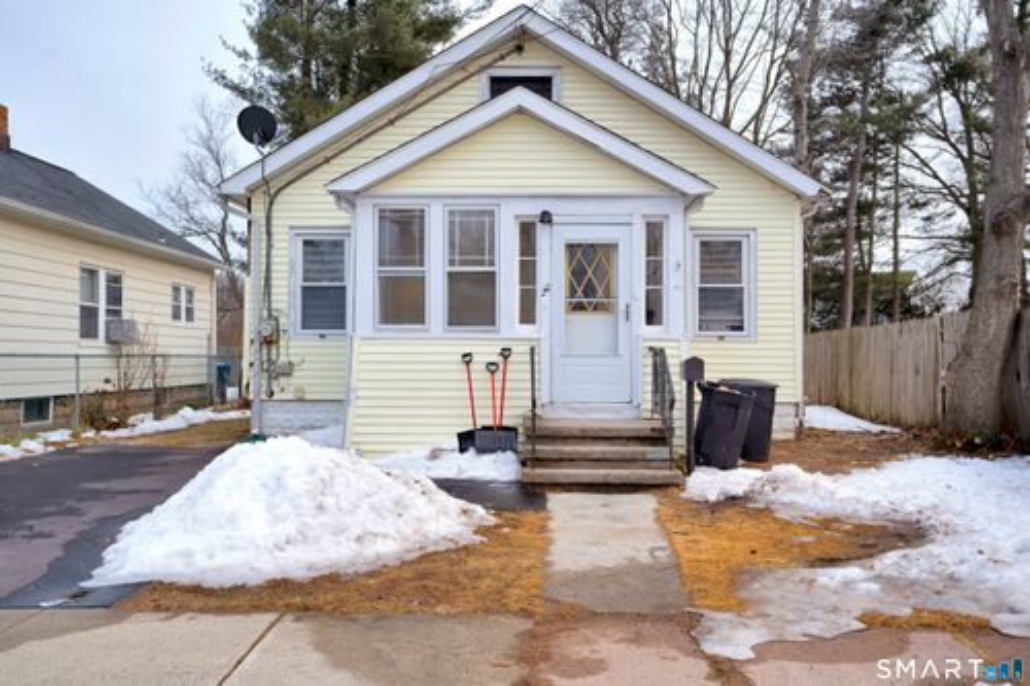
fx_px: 887
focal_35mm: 31
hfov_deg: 60.3
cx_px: 515
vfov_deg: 42.3
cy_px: 343
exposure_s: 1/160
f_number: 5
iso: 100
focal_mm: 31
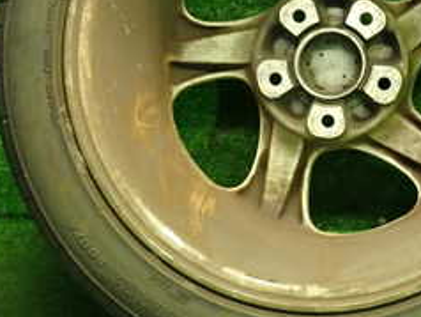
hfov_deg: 29.6
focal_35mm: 63
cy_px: 66
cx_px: 364
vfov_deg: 23.0
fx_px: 767
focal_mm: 4.5
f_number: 2
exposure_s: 1/30
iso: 320
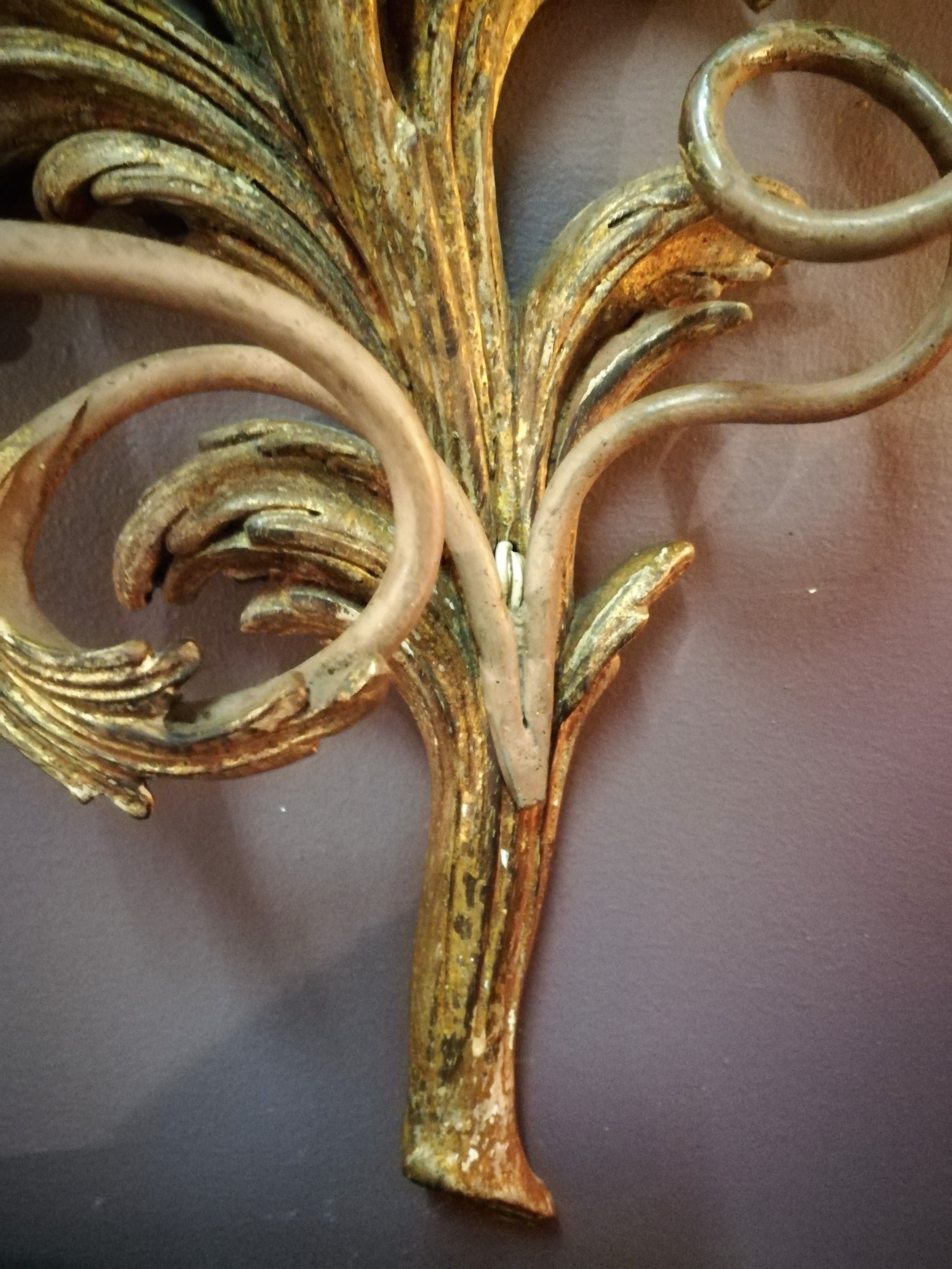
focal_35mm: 26
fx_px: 953
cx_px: 476
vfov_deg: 67.3
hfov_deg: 53.1
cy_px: 634
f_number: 2.2
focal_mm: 3.83
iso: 3200
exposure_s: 1/14.3
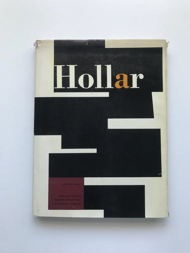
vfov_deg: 63.4
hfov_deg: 49.7
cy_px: 126
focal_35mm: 28
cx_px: 95
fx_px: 205
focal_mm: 3.99
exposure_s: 1/33
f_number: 1.8
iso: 25
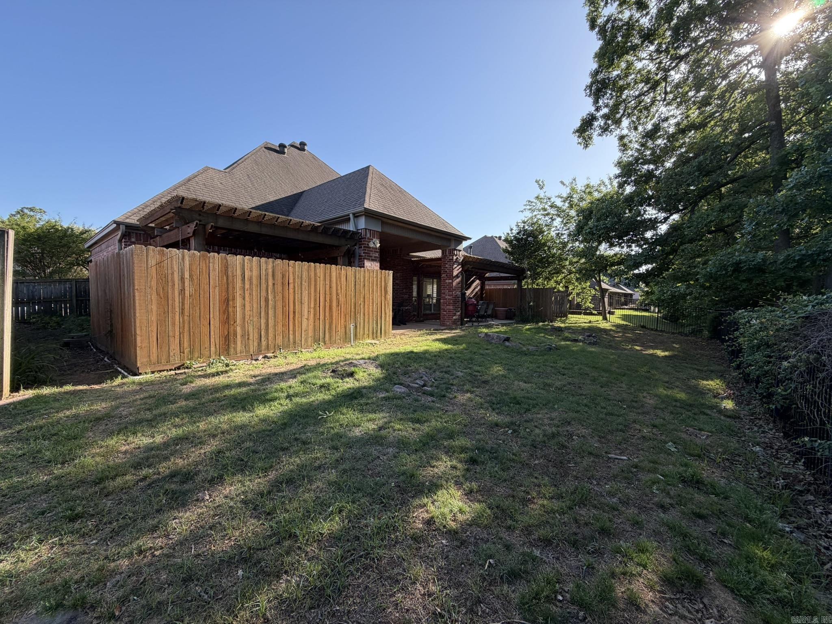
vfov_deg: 85.7
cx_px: 416
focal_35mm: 14
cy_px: 312
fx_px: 336
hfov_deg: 102.1
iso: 40
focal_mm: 2.22
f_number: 2.2
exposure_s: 1/549
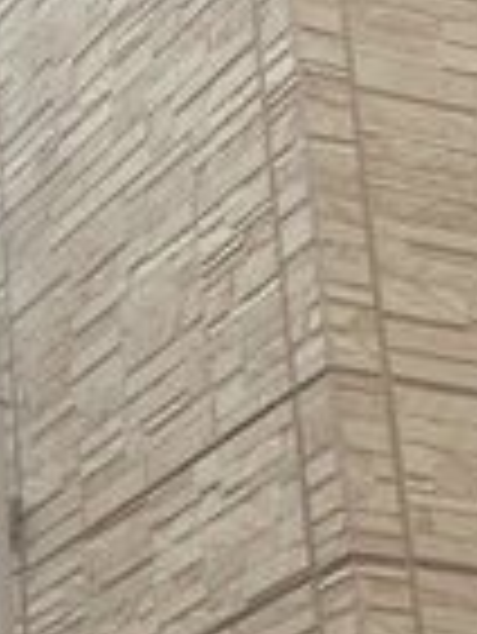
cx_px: -356
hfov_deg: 9.5
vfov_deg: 13.1
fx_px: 2752
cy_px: 378
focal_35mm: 150
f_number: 2.4
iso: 50
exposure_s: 1/463
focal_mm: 4.12
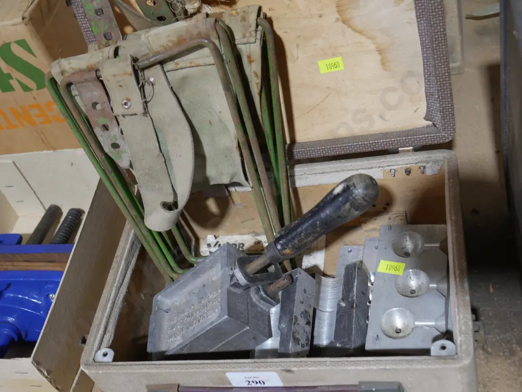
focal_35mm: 46
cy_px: 196
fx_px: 694
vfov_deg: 31.5
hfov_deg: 41.2
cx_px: 261
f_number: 5.1
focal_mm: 23
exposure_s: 1/60
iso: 800
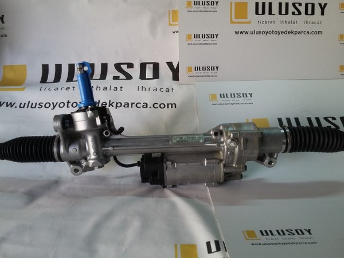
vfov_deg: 45.4
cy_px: 129
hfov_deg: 58.4
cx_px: 172
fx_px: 308
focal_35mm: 31
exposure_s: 1/33
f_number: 2.2
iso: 80
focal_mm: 3.3
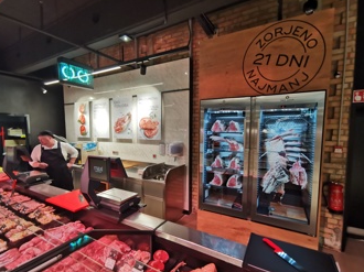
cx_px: 181
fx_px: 179
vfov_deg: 74.6
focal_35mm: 17
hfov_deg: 91.1
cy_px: 144
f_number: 2.2
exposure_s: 1/50
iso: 160
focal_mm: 2.35
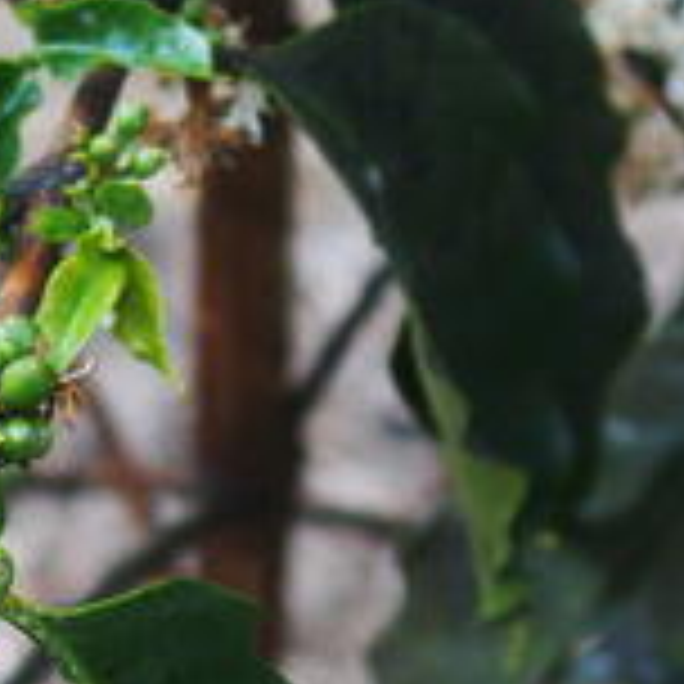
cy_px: 518
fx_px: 5857
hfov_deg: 6.6
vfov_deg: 6.7
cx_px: -207
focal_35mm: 262
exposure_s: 1/200
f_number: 2.8
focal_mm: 21.2
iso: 200
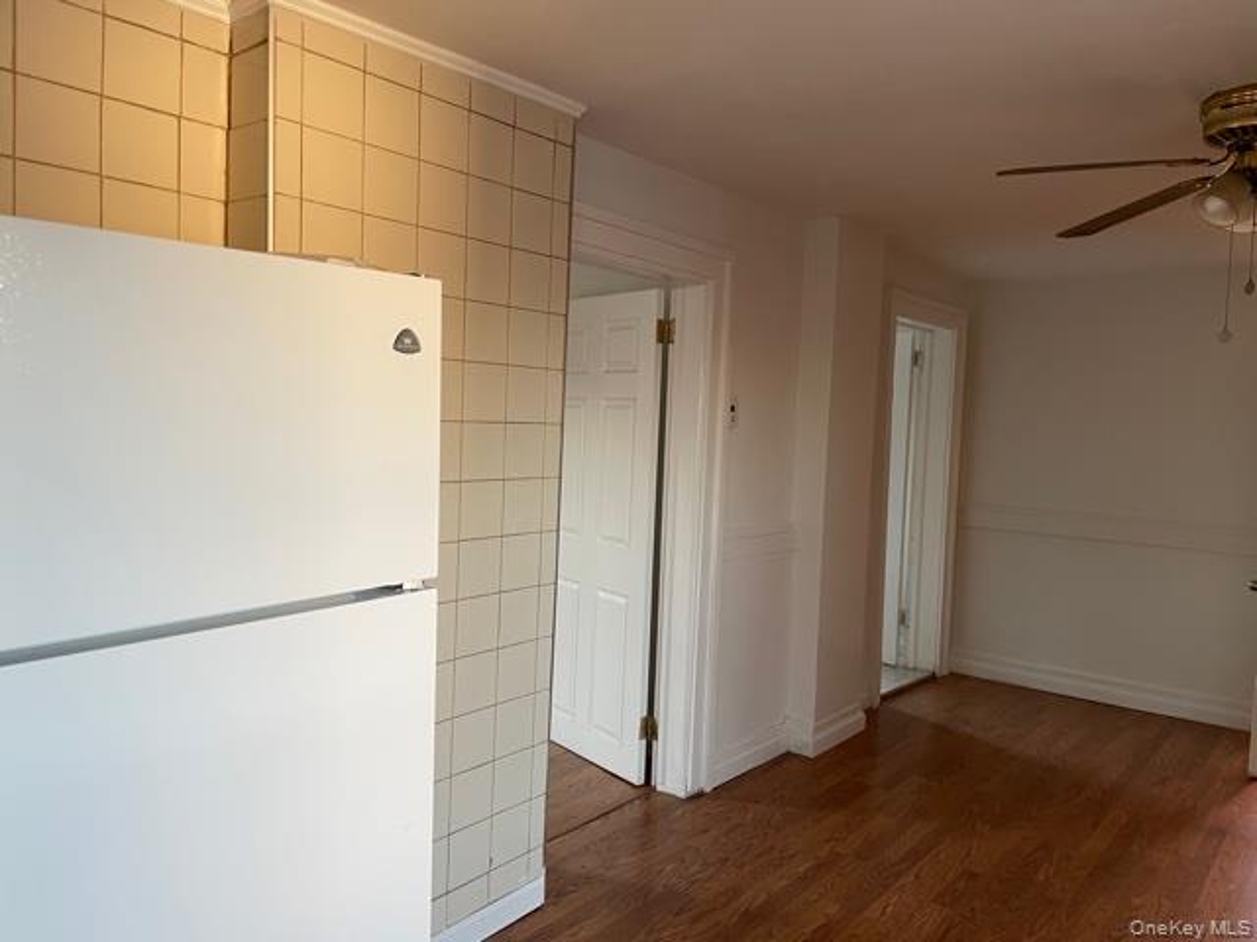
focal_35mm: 26
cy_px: 471
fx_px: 944
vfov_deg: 53.1
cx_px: 628
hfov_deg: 67.3
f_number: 1.6
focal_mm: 4.2
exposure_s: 1/60
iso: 80
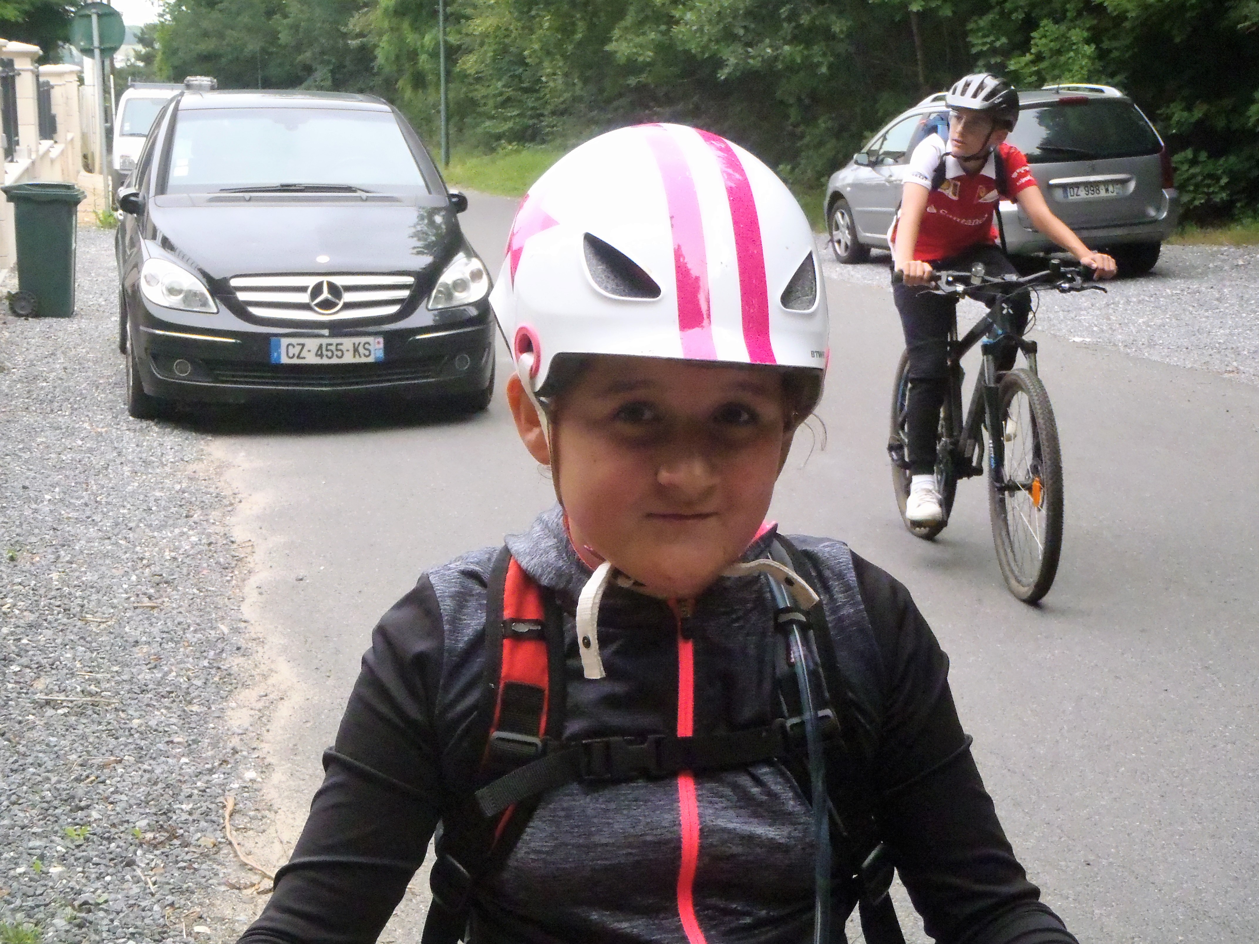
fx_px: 2037
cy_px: 472
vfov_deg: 26.1
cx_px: 630
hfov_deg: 34.3
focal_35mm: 56
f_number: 5.1
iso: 800
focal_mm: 10
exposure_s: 1/400
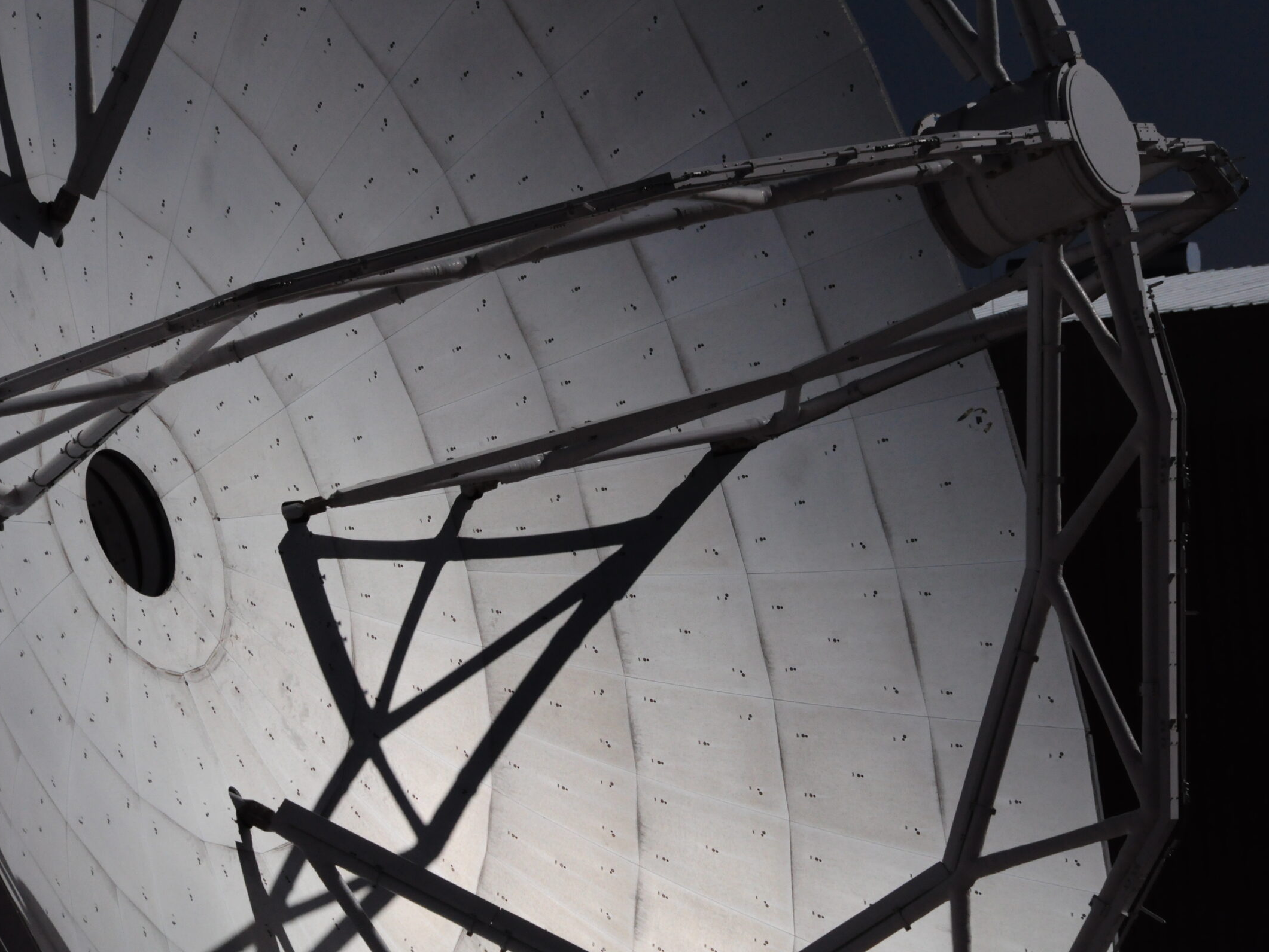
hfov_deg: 6.1
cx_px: 607
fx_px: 11952
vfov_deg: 4.6
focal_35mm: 326
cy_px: 476
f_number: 16
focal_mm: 200
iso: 1250
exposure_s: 1/4000
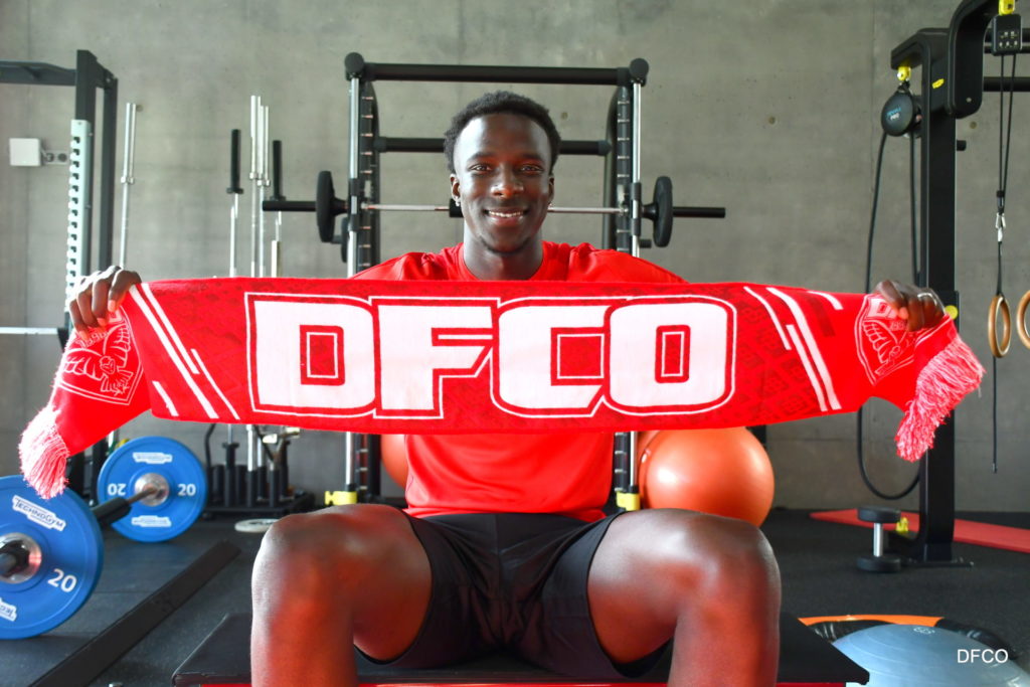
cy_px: 344
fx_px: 973
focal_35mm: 34
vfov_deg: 38.9
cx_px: 515
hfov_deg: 55.8
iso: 720
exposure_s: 1/250
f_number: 3.8
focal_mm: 23
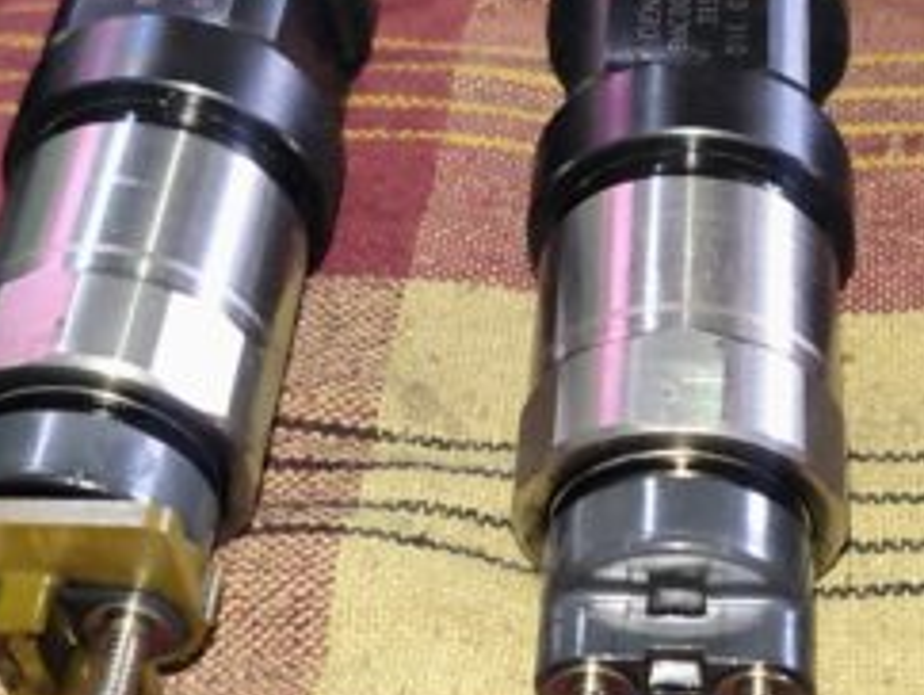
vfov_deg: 19.4
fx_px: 2031
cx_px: 691
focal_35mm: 76
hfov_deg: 25.3
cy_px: 298
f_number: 1.8
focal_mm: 5.56
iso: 1891
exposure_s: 1/50
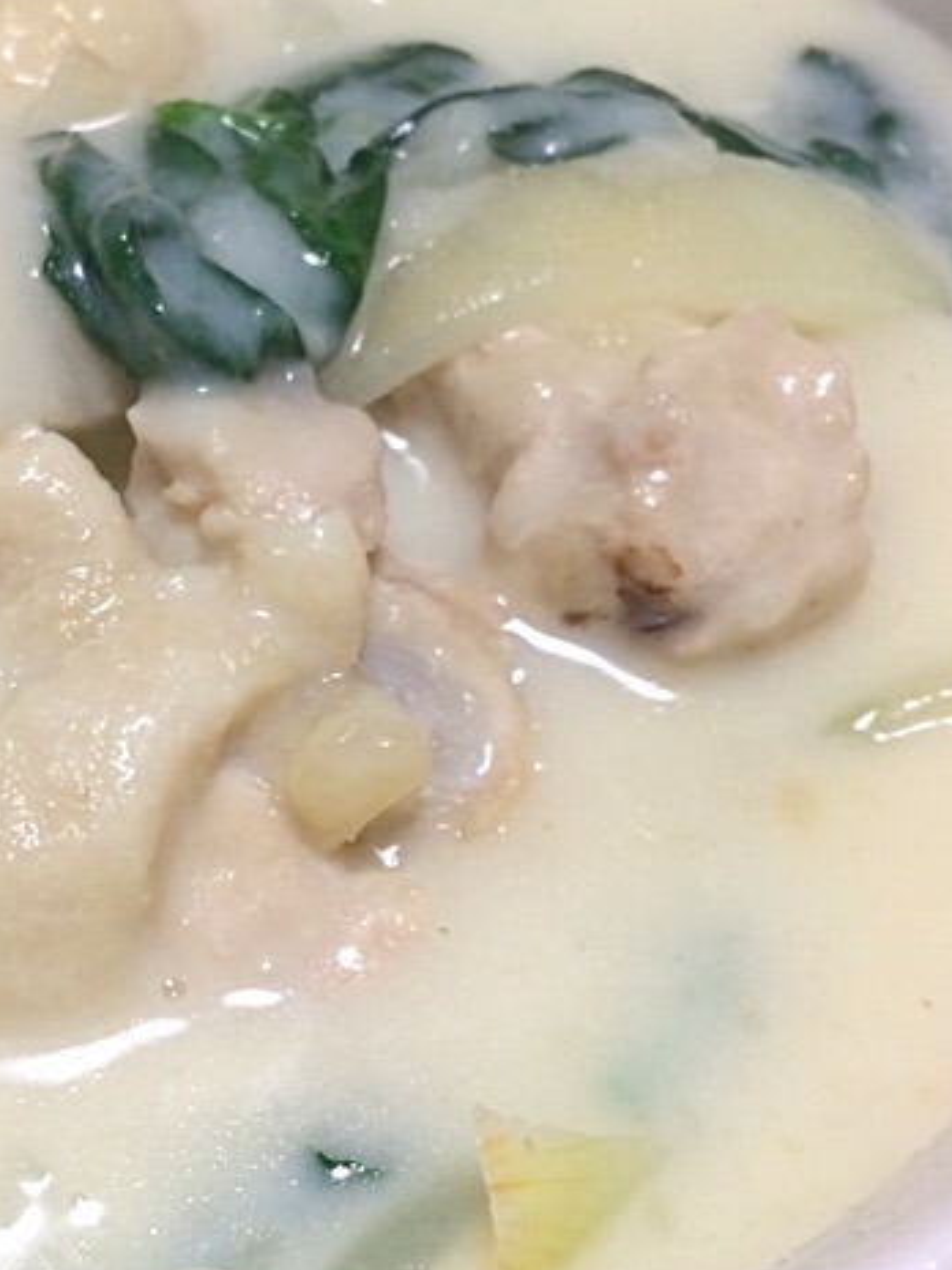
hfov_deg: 23.7
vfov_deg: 32.2
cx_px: 82
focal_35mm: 60
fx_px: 2200
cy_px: 624
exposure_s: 1/30
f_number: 2.2
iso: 80
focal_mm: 4.15
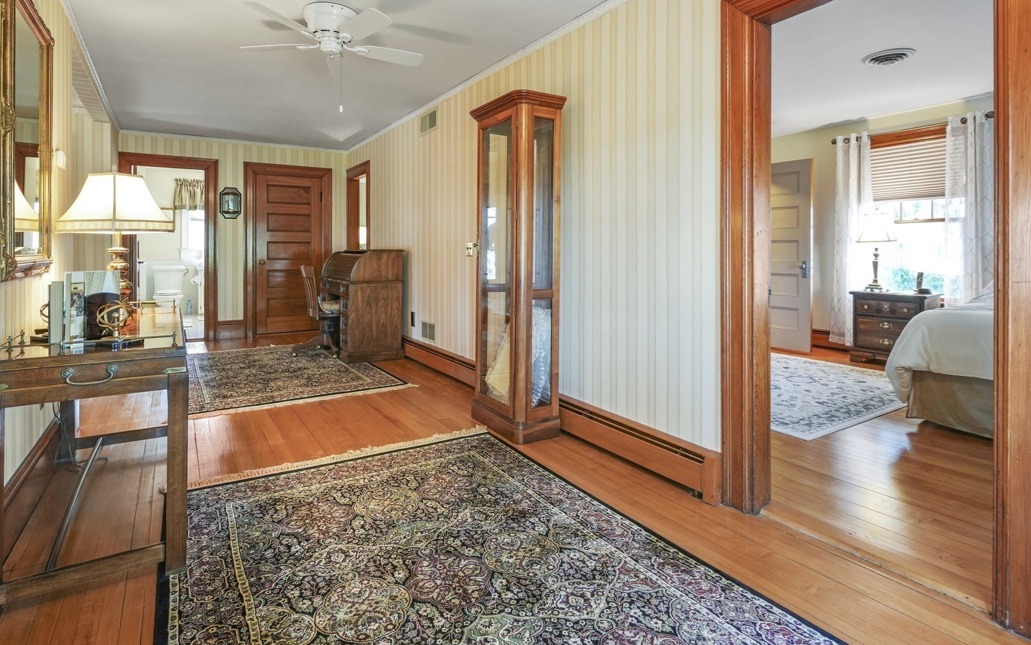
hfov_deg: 92.6
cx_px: 515
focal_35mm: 18
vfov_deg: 66.2
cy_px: 288
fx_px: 493
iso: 400
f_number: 8
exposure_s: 1/3
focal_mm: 11
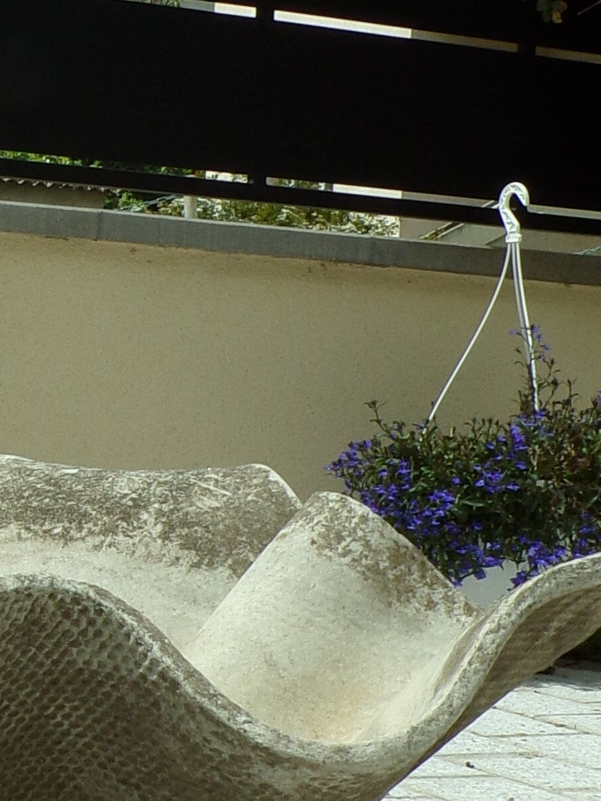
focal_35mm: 92
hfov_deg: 15.8
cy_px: 478
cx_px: 4
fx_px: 2129
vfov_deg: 21.3
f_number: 5.8
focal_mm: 4.3
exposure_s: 1/300
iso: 80
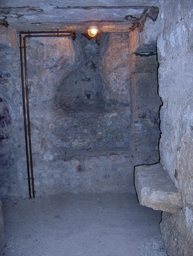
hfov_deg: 36.9
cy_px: 128
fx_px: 289
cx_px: 96
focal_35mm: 39
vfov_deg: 47.8
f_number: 2.8
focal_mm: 8
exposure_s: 1/60
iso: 100
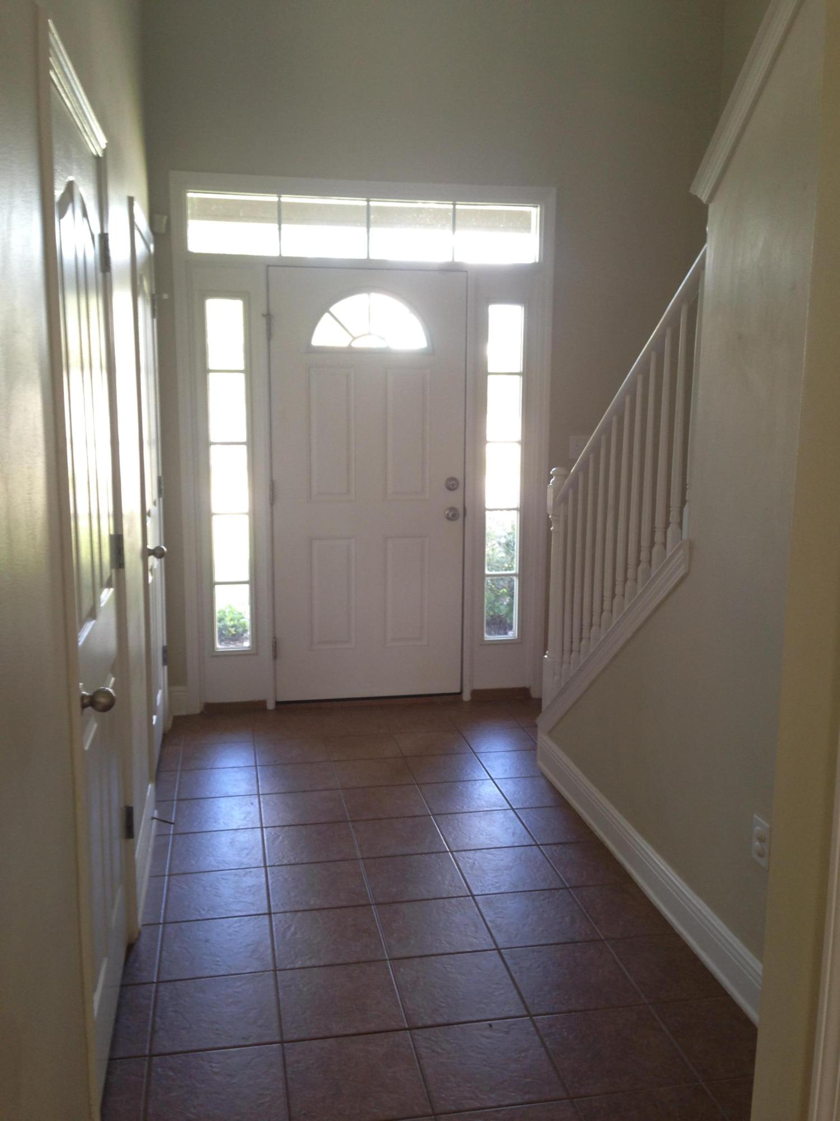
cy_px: 560
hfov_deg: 42.9
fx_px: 1068
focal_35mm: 33
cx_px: 420
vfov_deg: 55.4
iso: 50
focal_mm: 4.12
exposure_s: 1/20
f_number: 2.4
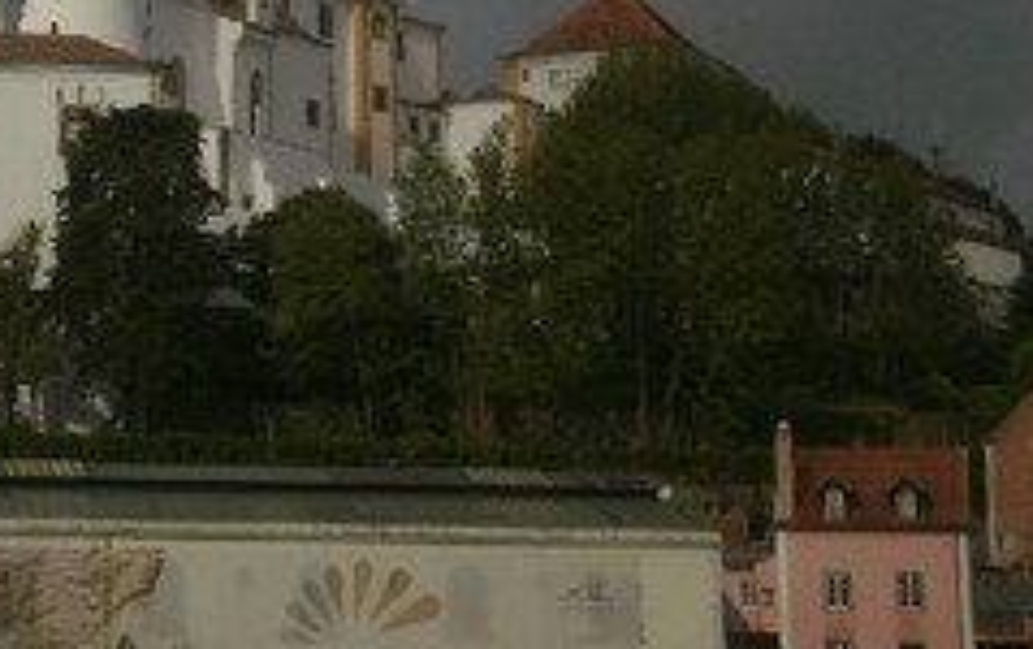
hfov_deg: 17.9
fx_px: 3185
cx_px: -22
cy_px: 110
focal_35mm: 113
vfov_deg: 11.6
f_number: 11.3
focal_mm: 9.05
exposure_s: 1/500
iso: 100
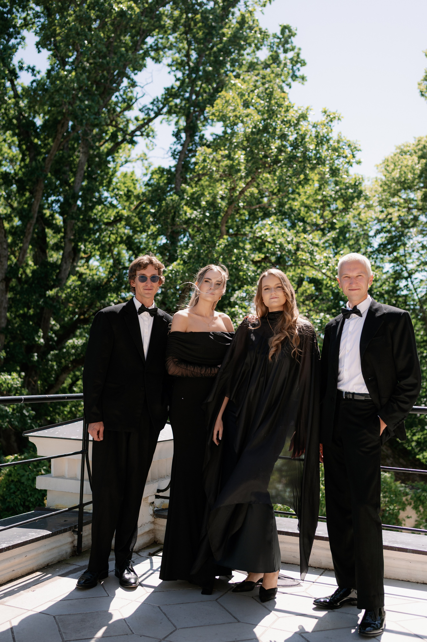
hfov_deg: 37.8
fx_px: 624
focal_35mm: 35
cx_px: 214
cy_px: 321
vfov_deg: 54.5
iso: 80
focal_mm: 35
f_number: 2.5
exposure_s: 1/2000
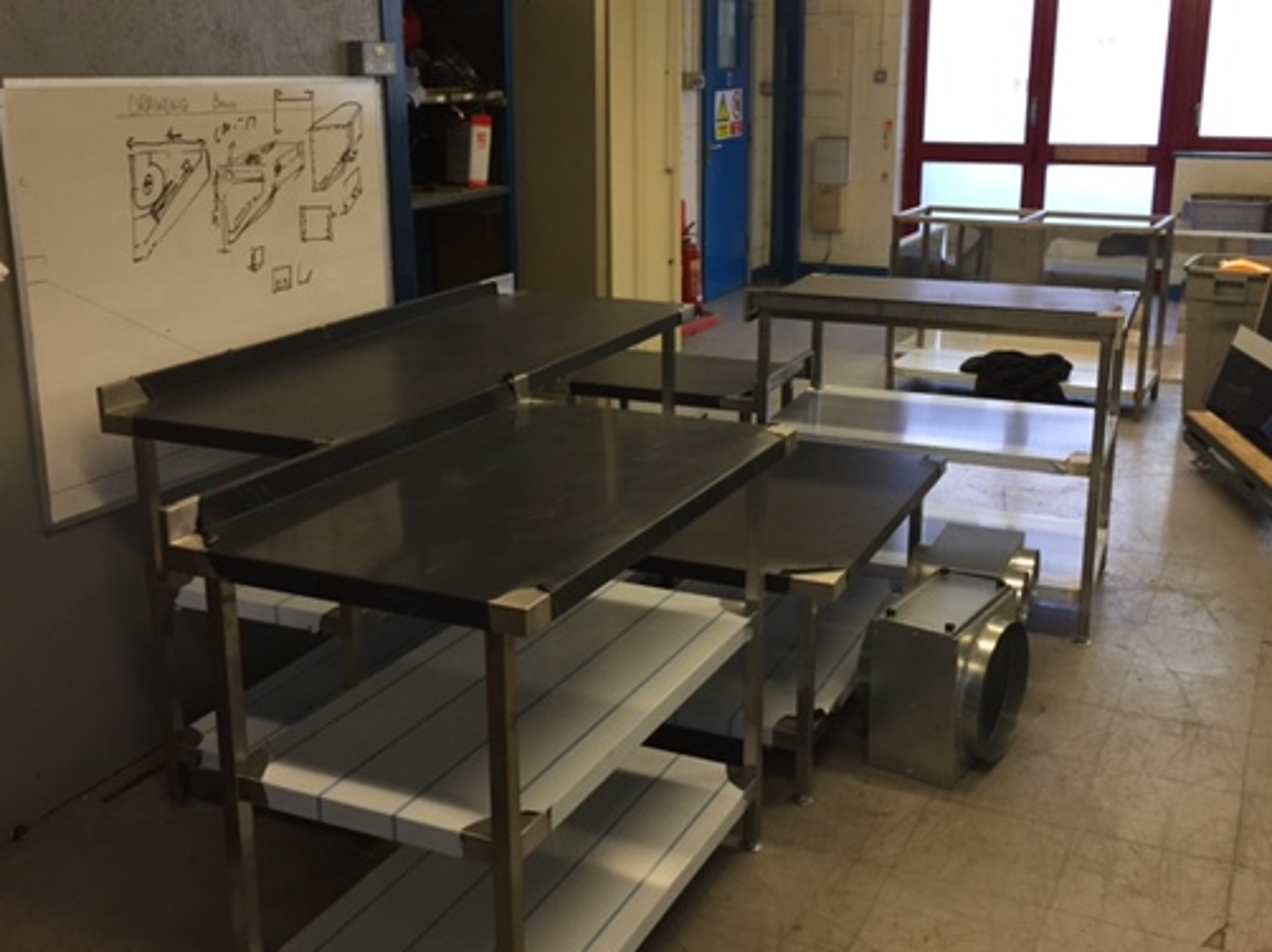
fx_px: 1359
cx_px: 669
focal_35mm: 37
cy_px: 420
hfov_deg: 50.1
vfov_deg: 38.6
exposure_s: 1/33
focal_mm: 4.15
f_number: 2.2
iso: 80
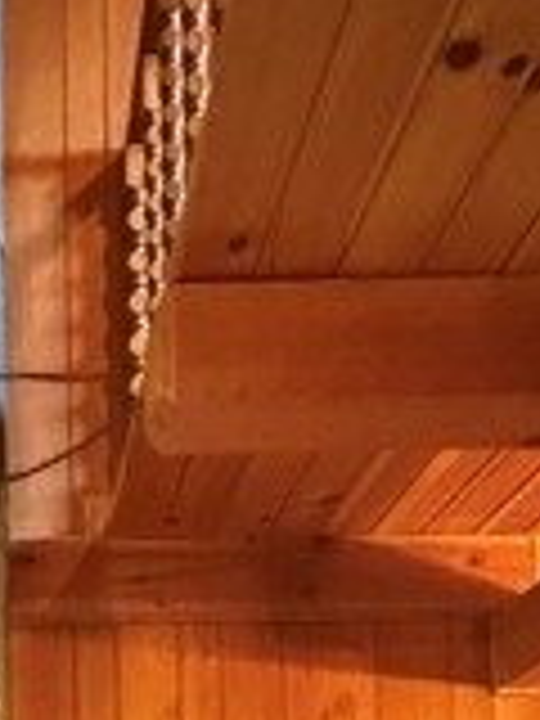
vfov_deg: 27.2
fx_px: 1165
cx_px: 9
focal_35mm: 56
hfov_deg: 25.0
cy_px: 994
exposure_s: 1/30
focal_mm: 2.22
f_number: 2.2
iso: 2500
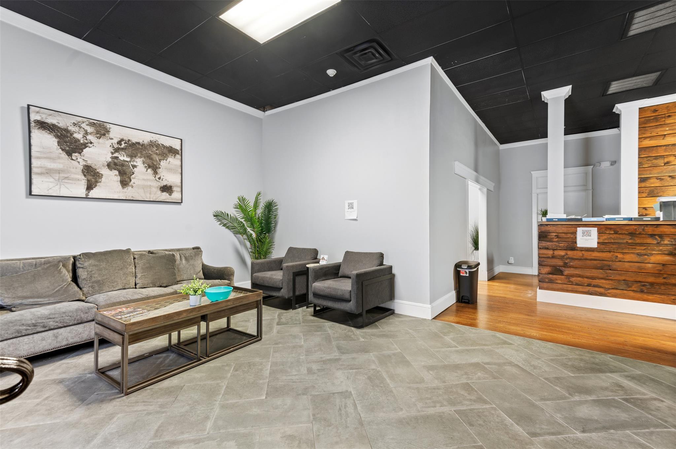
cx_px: 338
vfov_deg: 73.7
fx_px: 300
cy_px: 224
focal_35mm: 16
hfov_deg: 96.8
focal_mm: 16
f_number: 7.1
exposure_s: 1.3
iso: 100
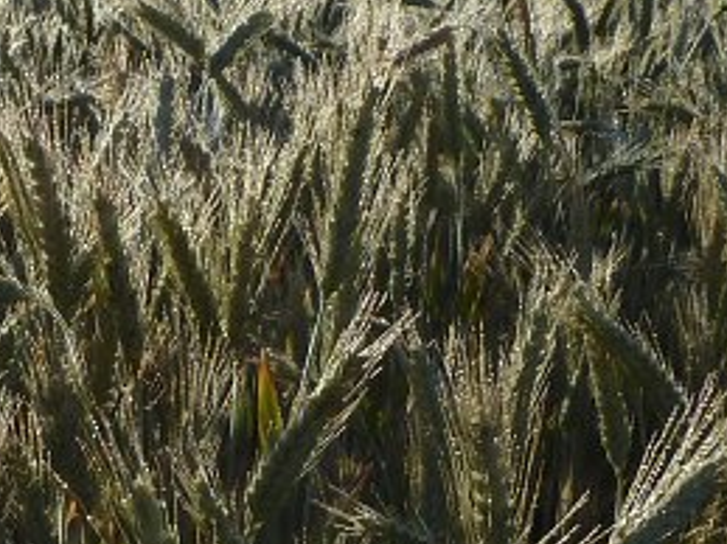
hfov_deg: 18.2
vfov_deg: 14.4
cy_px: 679
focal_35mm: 99
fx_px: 2078
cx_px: -269
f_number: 5
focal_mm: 4.1
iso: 80
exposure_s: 1/500
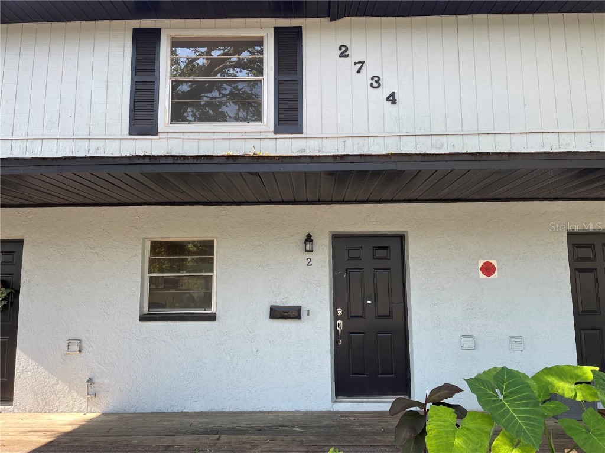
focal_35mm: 26
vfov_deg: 53.1
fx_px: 454
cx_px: 302
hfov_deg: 67.3
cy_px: 226
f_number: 1.6
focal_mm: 5.1
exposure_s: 1/220
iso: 32
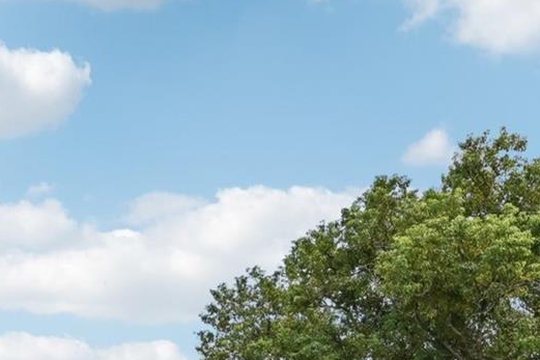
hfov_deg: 42.5
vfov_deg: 23.9
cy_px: 523
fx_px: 690
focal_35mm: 46
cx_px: 205
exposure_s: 1/800
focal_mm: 15
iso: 400
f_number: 8
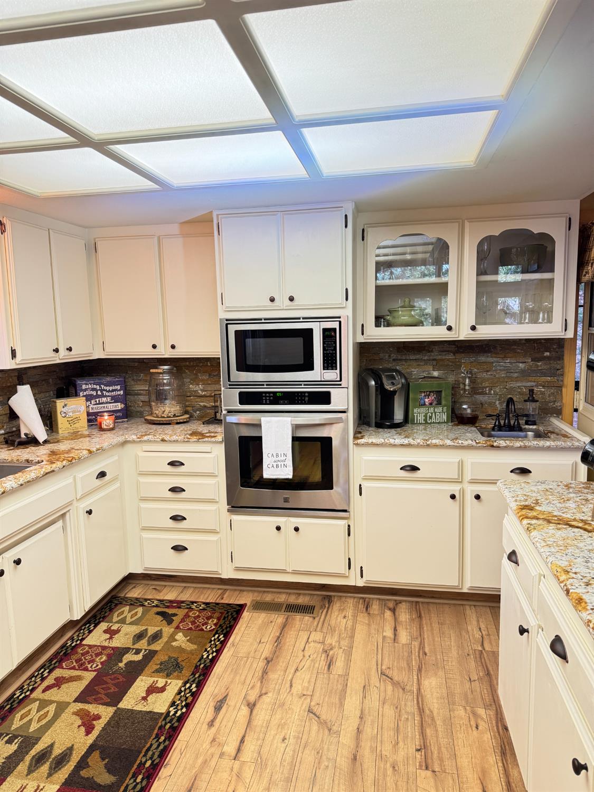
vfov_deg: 71.6
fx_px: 549
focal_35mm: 24
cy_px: 396
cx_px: 297
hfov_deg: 56.8
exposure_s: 1/60
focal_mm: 6.76
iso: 250
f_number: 1.78
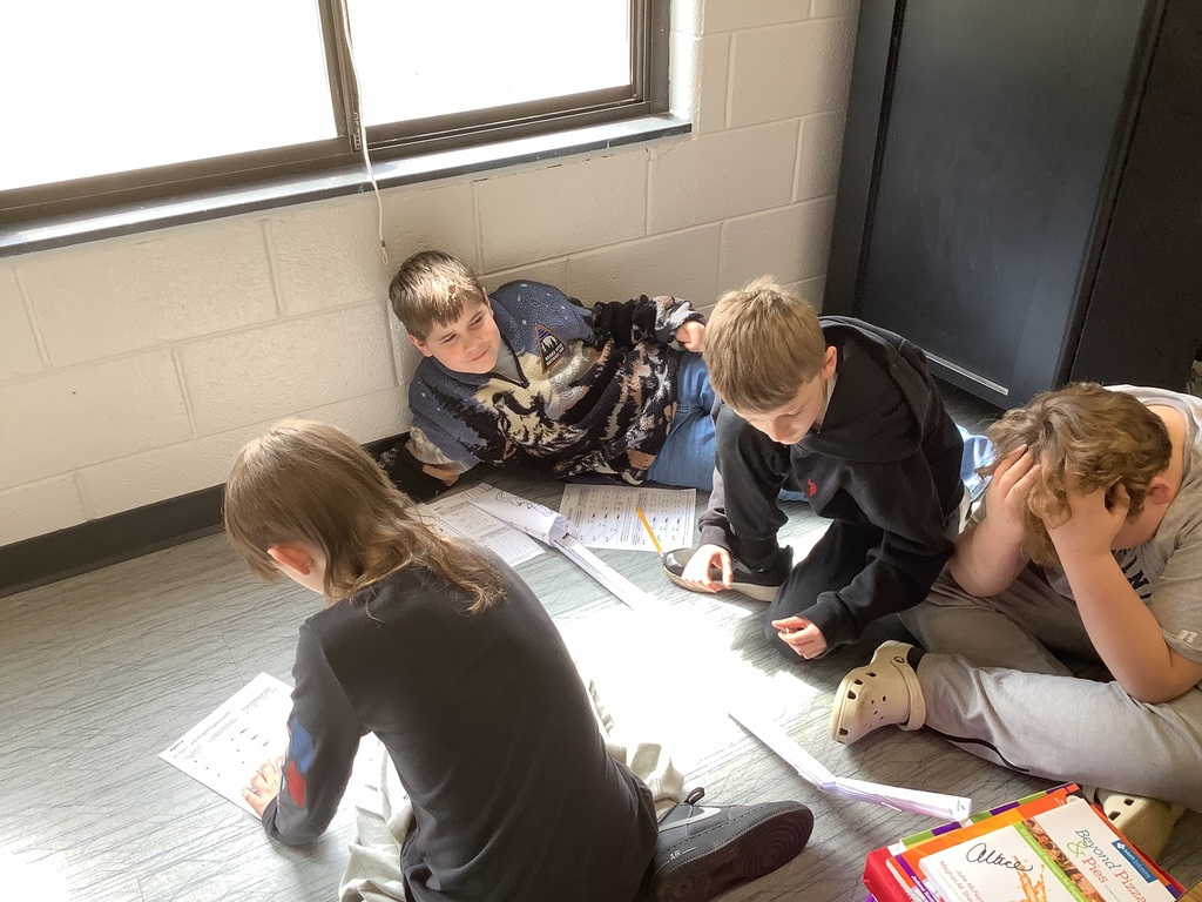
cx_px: 601
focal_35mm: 31
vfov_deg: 45.4
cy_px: 451
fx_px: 1076
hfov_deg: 58.4
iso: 50
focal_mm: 3.3
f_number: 2.4
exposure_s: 1/60
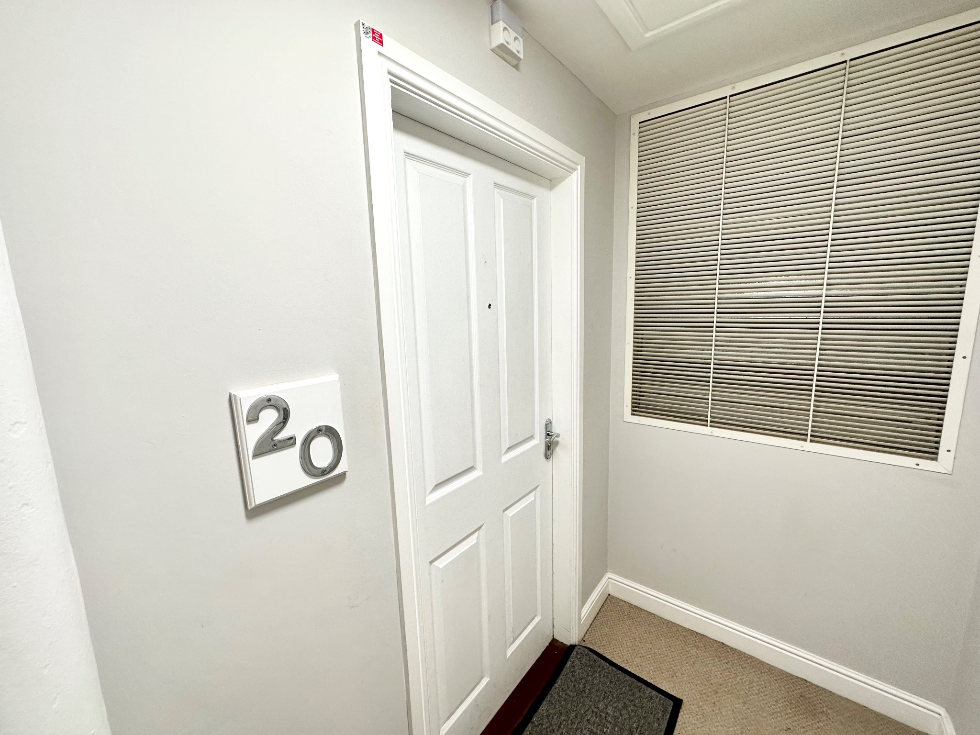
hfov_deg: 102.1
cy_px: 368
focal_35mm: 14
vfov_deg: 85.7
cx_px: 490
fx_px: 396
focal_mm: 2.22
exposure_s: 1/100
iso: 125
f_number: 2.2
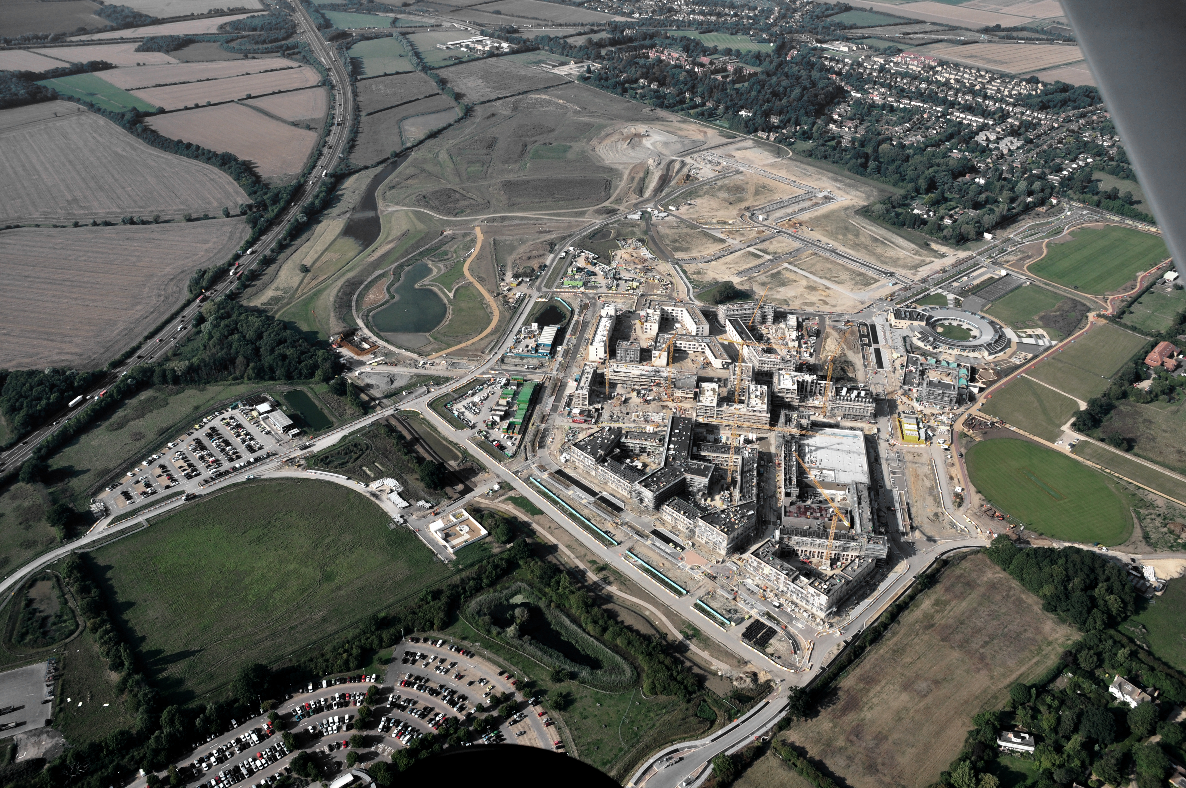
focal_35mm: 27
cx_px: 593
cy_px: 394
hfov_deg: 67.4
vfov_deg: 47.8
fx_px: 888
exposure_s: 1/800
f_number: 6.3
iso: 320
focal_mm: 18
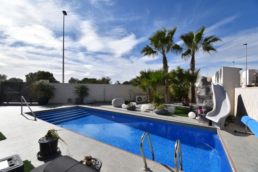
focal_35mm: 15
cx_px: 129
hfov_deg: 100.4
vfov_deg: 77.2
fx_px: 107
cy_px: 86
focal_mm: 10
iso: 100
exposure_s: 1/400
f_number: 10
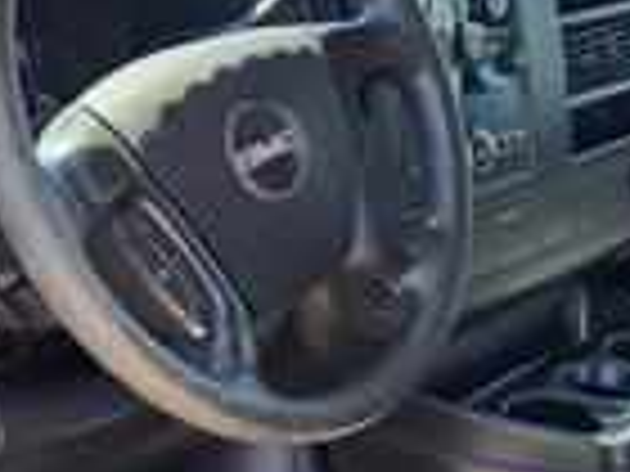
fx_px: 1511
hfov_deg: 23.4
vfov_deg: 17.6
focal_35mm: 83
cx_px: 454
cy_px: 405
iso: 20
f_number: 1.8
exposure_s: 1/180
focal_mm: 5.4
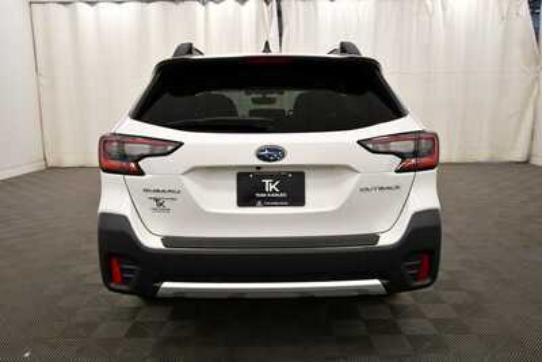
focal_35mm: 30
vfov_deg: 43.6
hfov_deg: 61.9
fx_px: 452
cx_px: 271
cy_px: 181
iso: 800
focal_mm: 20
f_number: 5.6
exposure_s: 1/200
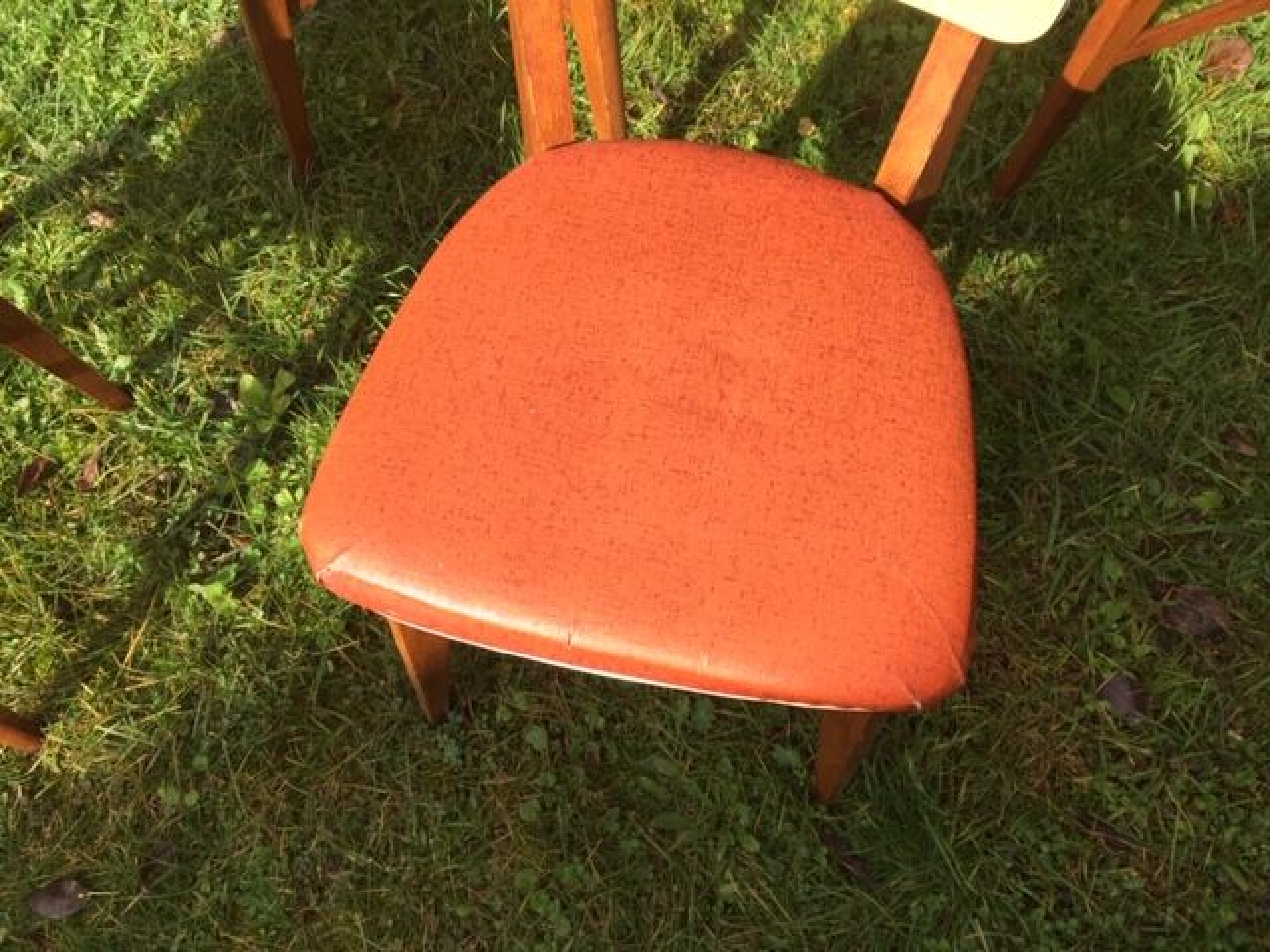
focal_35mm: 29
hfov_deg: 61.7
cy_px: 476
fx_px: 1064
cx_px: 635
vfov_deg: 48.2
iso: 32
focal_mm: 4.15
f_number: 2.2
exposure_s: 1/746
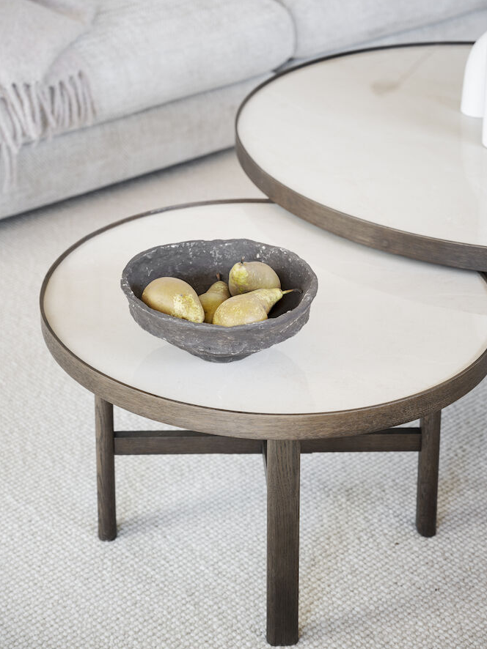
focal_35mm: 76
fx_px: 1426
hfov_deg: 19.4
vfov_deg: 25.7
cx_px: 244
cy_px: 304
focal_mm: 70
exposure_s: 1/40
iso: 250
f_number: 4
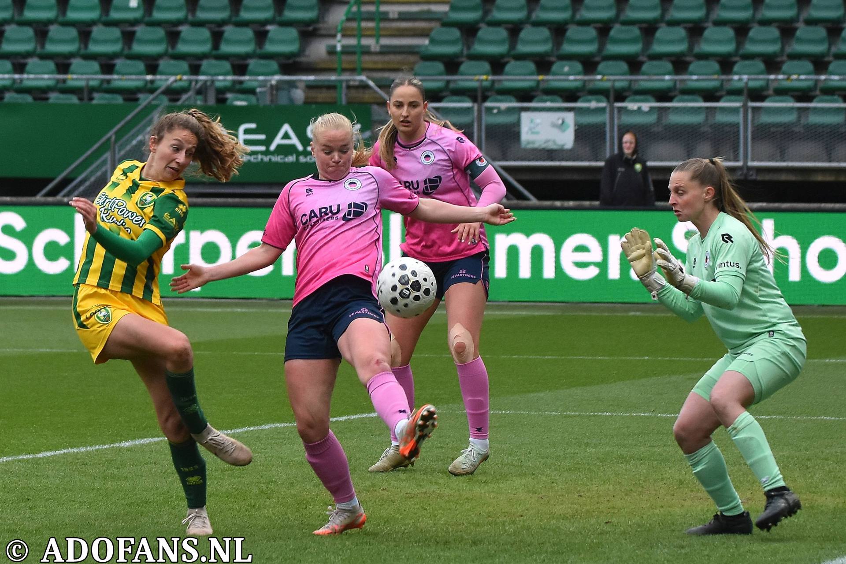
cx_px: 423
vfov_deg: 11.1
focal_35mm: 123
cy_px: 282
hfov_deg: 16.7
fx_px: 2890
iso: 500
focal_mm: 82
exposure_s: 1/640
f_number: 3.5
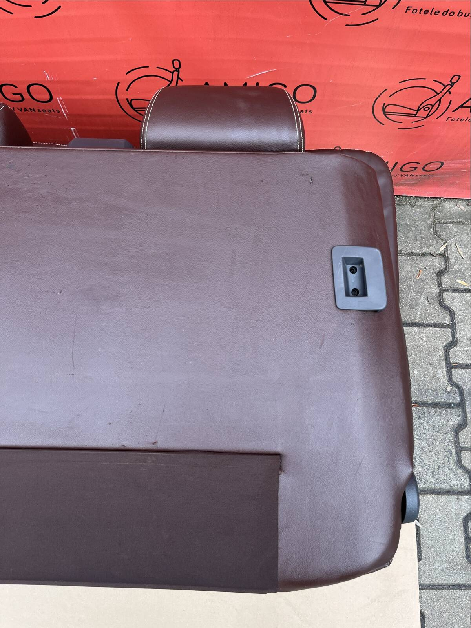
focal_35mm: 26
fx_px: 472
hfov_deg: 53.1
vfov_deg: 67.3
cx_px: 236
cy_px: 314
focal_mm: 5.1
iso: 40
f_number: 1.6
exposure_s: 1/121
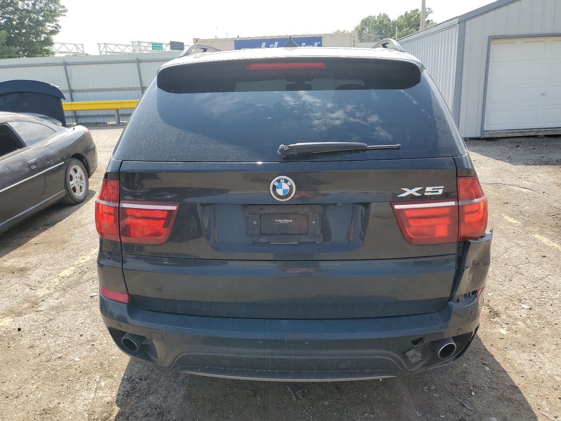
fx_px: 421
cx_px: 280
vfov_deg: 53.1
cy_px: 210
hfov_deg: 67.3
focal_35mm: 26
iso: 50
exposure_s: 1/1667
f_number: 1.5
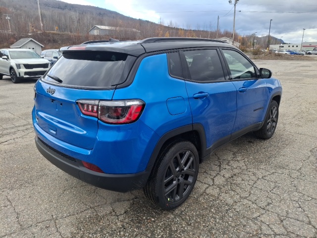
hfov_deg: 69.4
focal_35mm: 25
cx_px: 158
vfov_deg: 54.9
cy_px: 119
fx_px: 229
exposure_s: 1/580
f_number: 1.8
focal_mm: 4.69
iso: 30
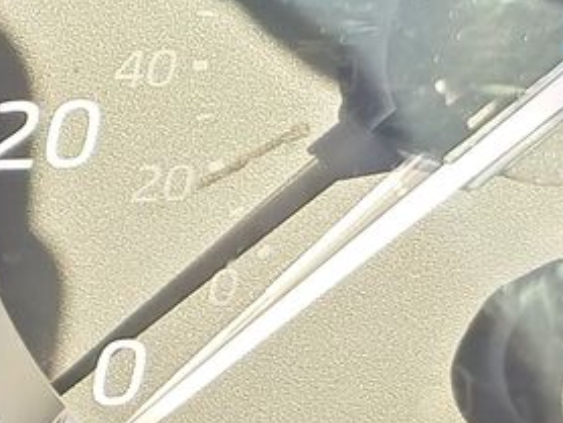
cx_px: -834
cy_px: -55
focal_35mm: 138
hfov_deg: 11.5
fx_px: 2246
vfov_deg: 10.6
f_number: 1.8
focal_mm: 6.7
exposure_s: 1/50
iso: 701
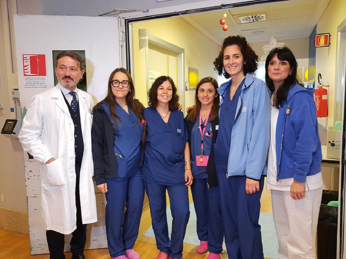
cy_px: 130
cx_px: 173
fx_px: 250
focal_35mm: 25
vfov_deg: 54.9
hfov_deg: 69.4
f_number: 2
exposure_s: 1/25
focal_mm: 4.6
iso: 430
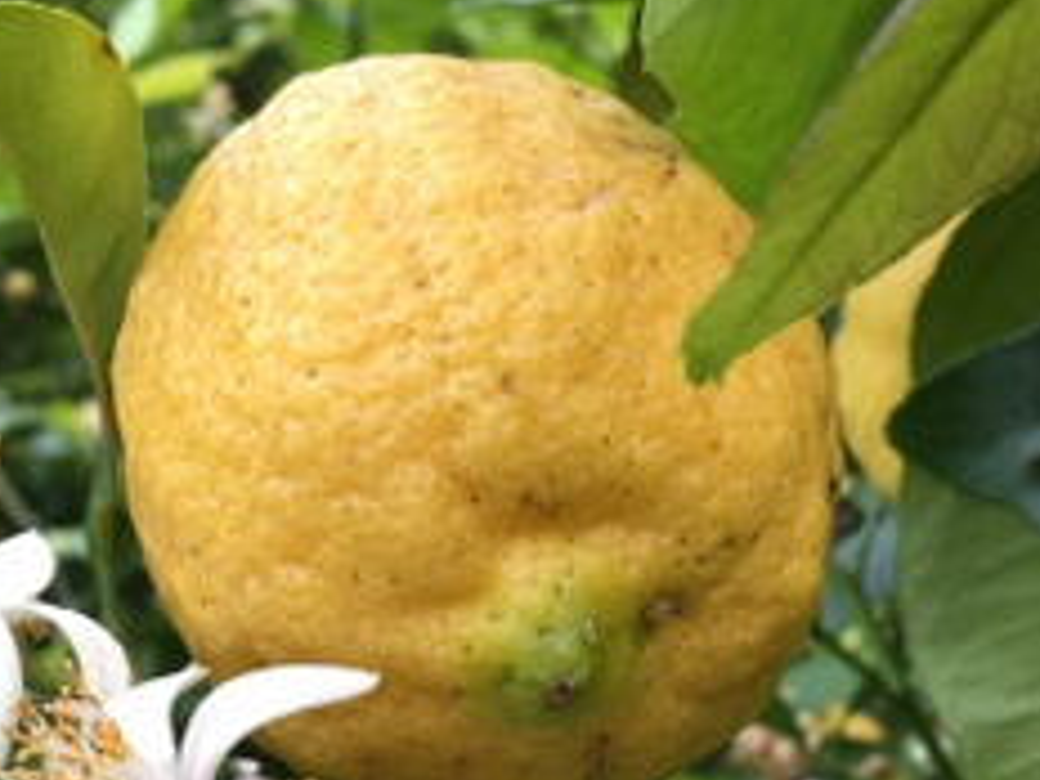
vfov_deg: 23.8
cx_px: 574
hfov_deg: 32.2
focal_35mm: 60
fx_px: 1803
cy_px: 699
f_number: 2.2
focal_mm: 4.15
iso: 32
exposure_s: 1/120
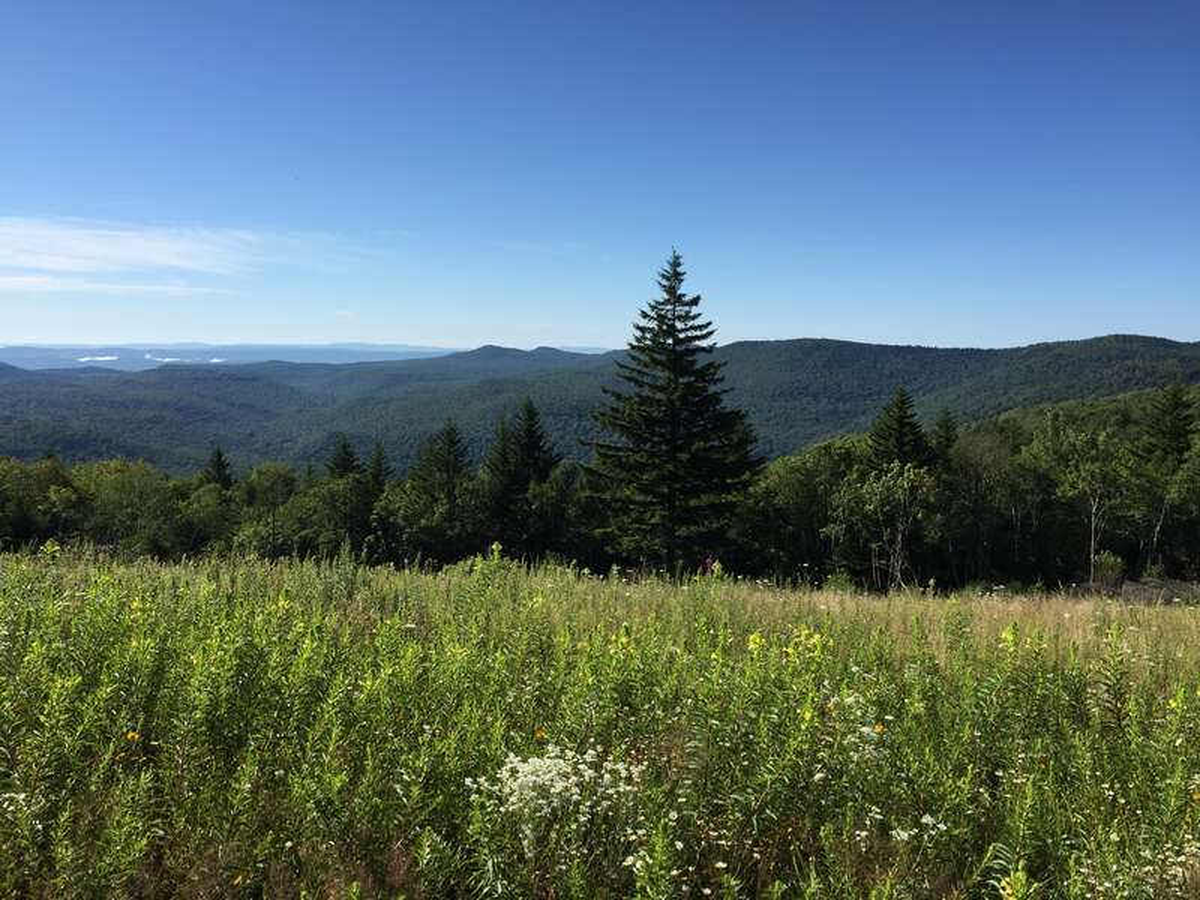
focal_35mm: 29
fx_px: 1005
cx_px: 600
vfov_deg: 48.2
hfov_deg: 61.7
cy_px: 450
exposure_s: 1/2198
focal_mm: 4.15
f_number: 2.2
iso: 32
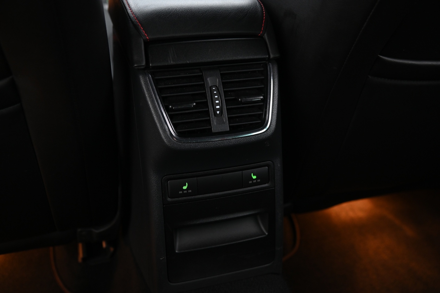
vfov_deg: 35.0
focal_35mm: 38
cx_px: 220
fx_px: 464
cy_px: 146
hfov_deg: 50.7
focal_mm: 38
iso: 2000
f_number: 4
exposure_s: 1/8
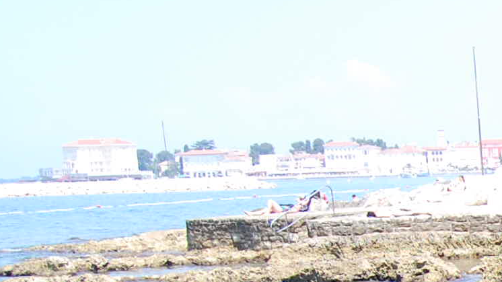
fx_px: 1517
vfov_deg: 10.0
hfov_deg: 15.4
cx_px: 982
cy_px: 523
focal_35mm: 114
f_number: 7.1
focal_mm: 18
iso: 200
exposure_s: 1/200
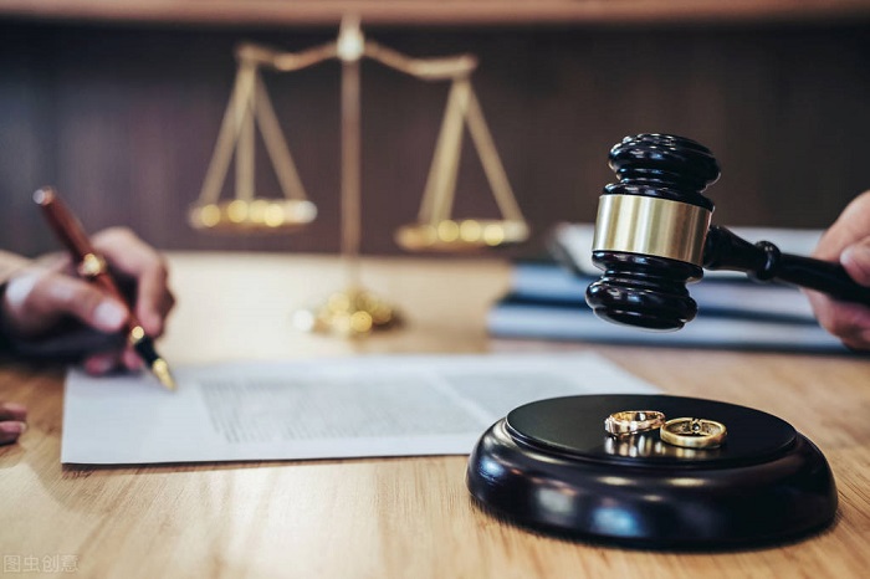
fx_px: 1280
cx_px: 435
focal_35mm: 53
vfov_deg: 25.5
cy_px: 290
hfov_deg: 37.5
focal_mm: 35
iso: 500
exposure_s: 1/80
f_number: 2
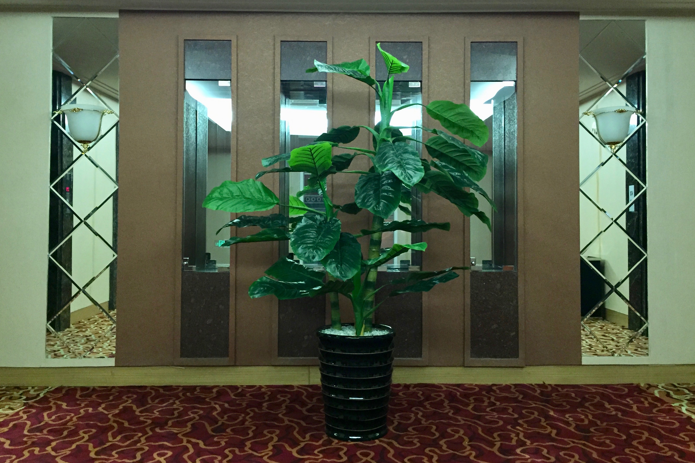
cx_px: 349
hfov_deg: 60.3
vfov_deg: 42.3
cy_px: 205
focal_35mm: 31
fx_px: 598
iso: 250
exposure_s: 1/17
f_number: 2.2
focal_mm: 4.15
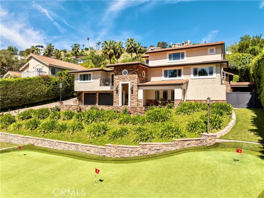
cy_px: 99
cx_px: 132
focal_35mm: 24
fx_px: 183
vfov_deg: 56.8
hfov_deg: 71.6
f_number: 2.8
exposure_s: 1/500
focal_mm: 12.29
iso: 180
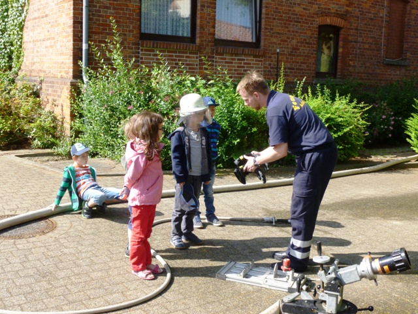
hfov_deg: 45.8
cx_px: 209
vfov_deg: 35.1
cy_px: 157
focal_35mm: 41
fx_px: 495
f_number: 3.8
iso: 200
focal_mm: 7.4
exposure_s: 1/500
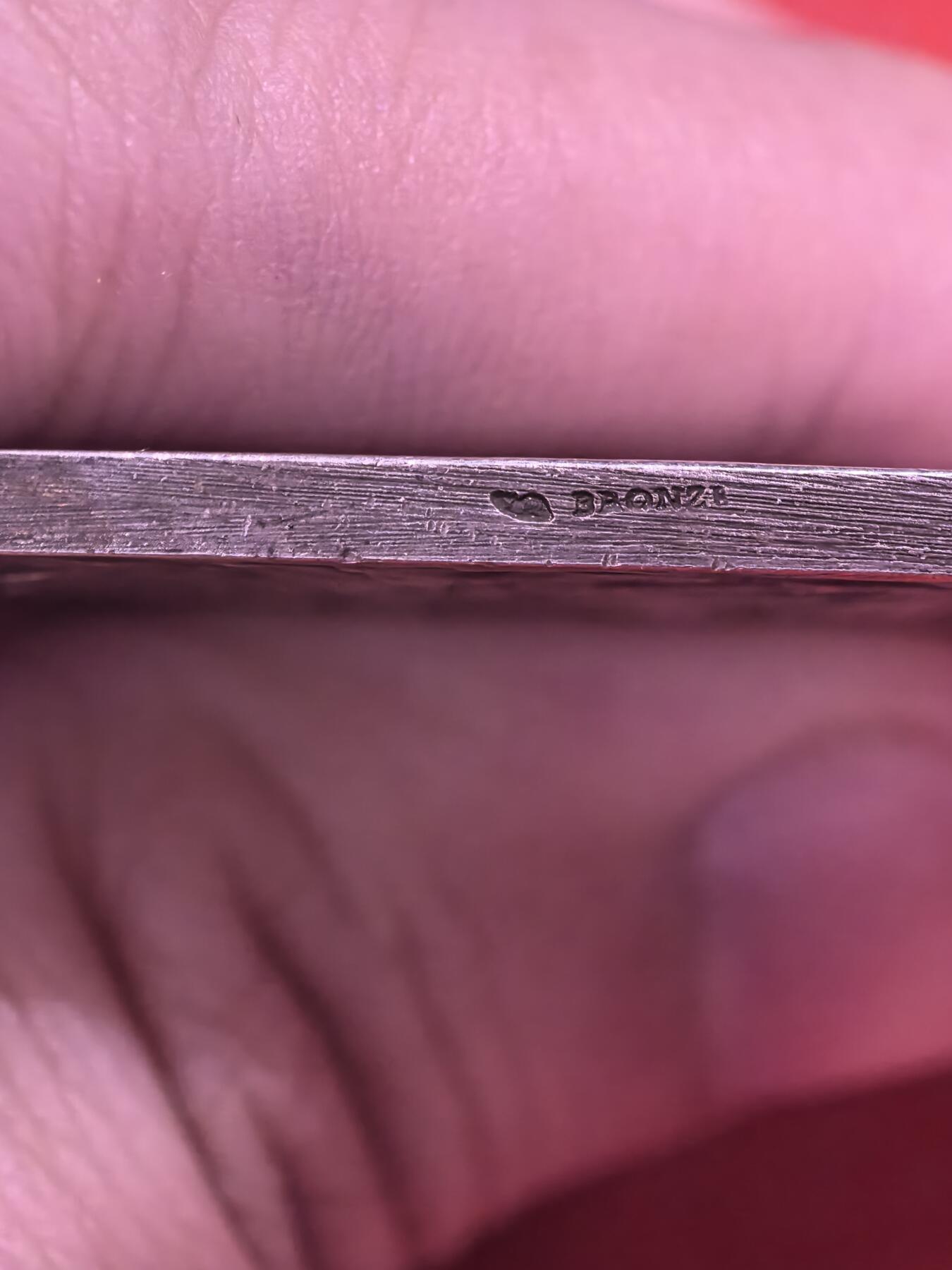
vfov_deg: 20.7
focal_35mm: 95
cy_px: 635
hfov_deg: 15.6
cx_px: 476
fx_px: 3484
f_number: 3
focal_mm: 14.6
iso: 1600
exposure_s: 1/24
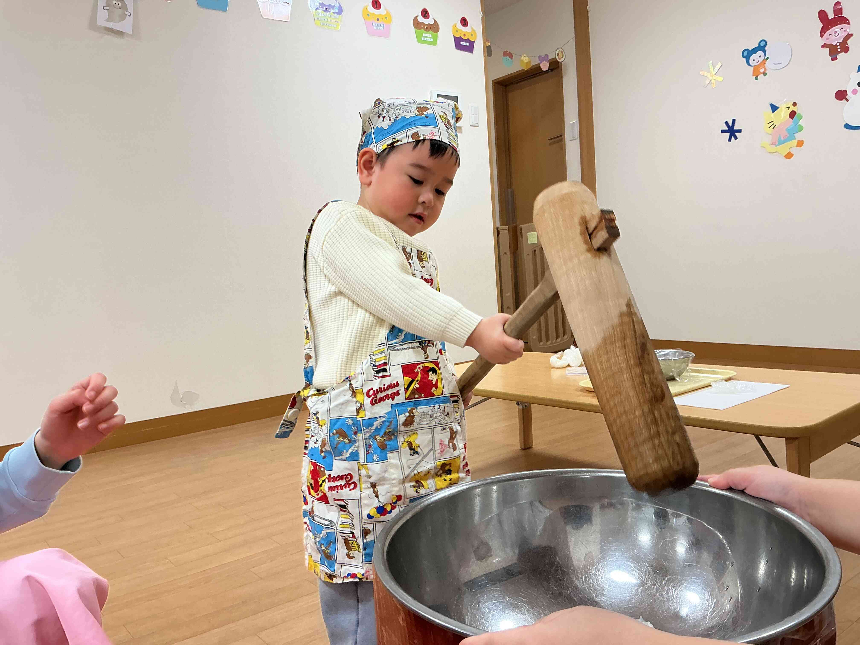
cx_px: 430
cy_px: 322
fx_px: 720
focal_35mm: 29
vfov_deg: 48.2
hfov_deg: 61.7
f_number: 1.8
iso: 40
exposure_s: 1/60
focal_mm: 3
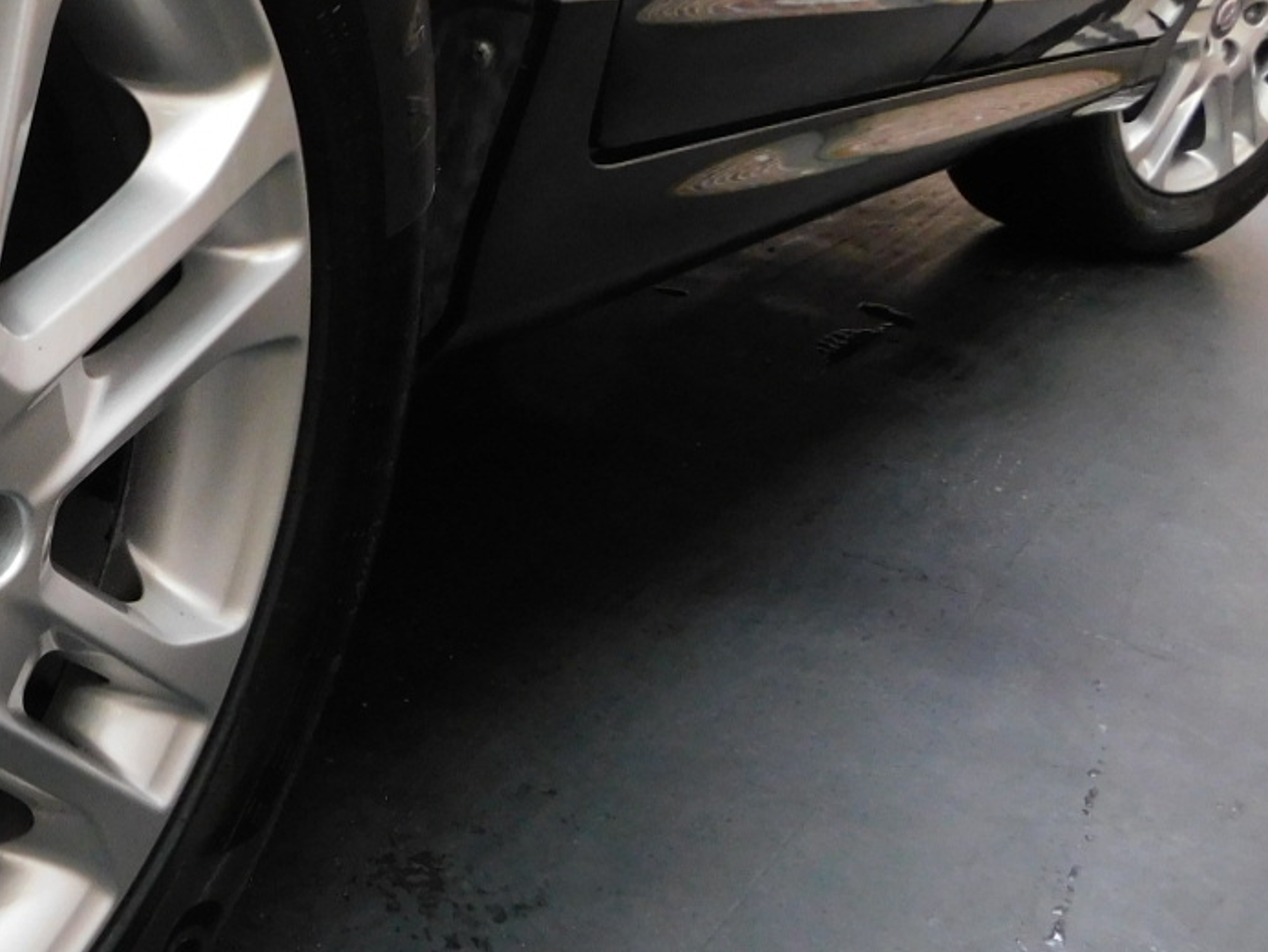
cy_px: 513
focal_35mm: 53
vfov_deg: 27.5
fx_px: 1942
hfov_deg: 33.8
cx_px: 80
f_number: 3
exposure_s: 1/20
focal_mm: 4
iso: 400
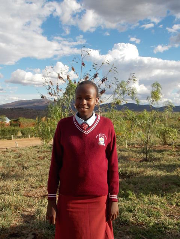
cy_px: 120
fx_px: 257
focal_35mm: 37
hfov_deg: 38.7
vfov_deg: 50.1
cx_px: 90
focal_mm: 6.6
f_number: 3.5
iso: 80
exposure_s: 1/640
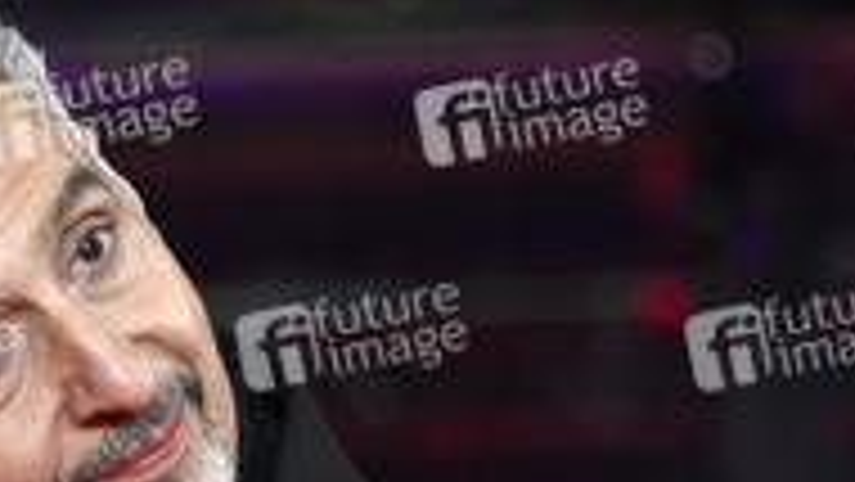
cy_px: 450
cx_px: -38
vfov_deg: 3.1
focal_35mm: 397
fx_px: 9003
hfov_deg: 5.4
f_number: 5.6
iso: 4000
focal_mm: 160
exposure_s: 1/250
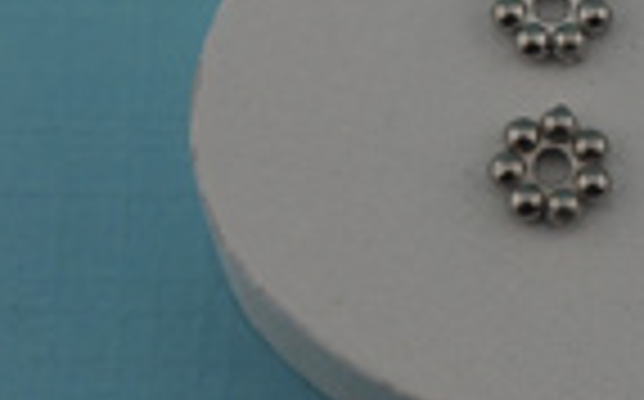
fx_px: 3892
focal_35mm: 222
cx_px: 851
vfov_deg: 5.9
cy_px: 9
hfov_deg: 9.3
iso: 100
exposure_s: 1/100
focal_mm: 46
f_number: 9
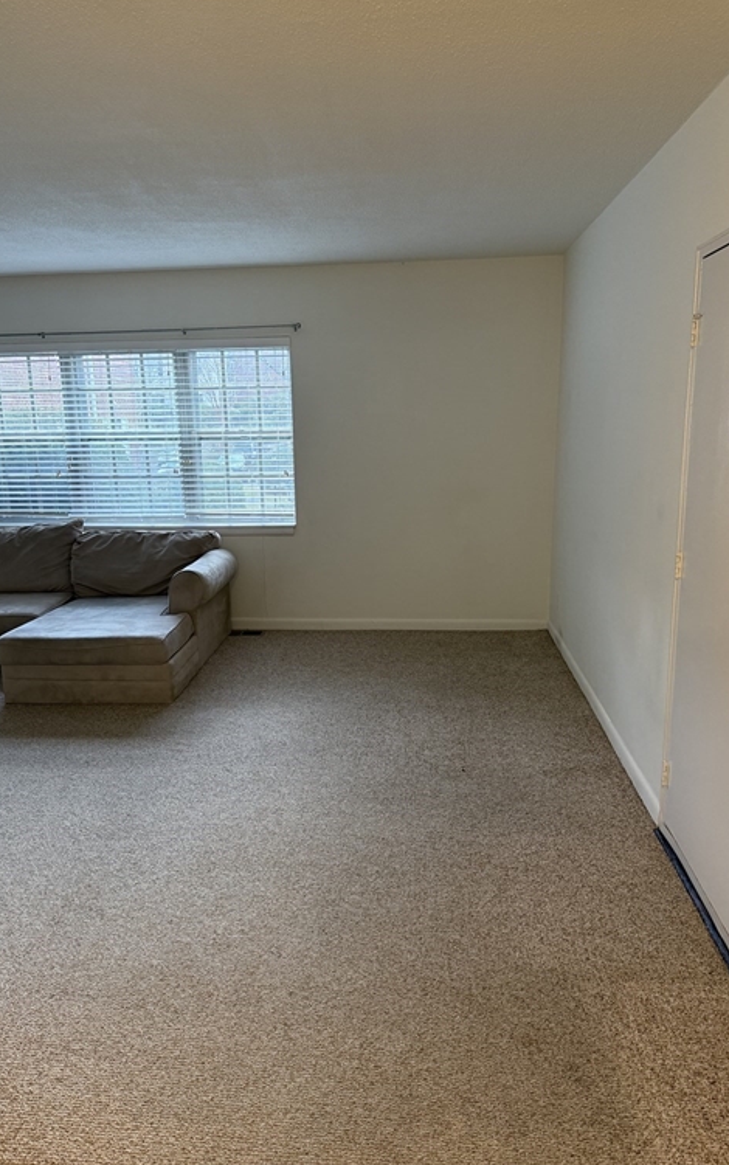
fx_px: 826
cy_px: 591
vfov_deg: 70.4
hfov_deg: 47.6
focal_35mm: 26
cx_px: 340
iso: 320
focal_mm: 6.76
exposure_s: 1/120
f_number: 1.78
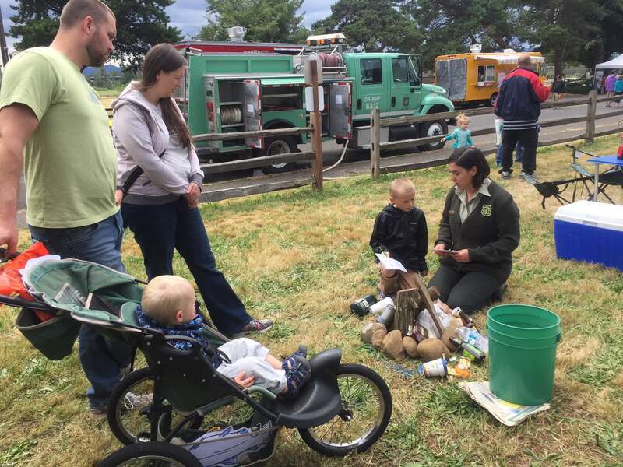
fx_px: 522
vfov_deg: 48.2
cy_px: 234
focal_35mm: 29
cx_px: 312
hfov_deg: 61.7
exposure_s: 1/920
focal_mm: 4.15
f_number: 2.2
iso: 32
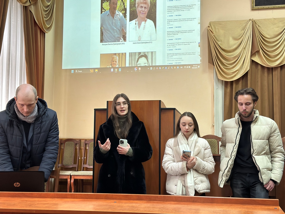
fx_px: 395
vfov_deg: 30.3
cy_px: 107
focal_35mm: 48
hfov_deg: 39.7
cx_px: 142
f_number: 1.78
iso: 250
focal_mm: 6.86
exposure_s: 1/60
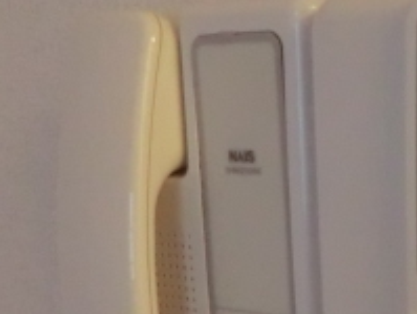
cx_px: 467
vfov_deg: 18.5
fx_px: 929
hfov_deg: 23.6
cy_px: 345
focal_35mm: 77
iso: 800
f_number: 3.2
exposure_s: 1/13
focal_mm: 4.3
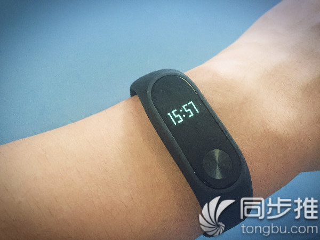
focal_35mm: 29
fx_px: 268
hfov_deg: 61.7
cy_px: 120
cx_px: 160
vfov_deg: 48.2
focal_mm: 4.15
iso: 250
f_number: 2.2
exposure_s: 1/33
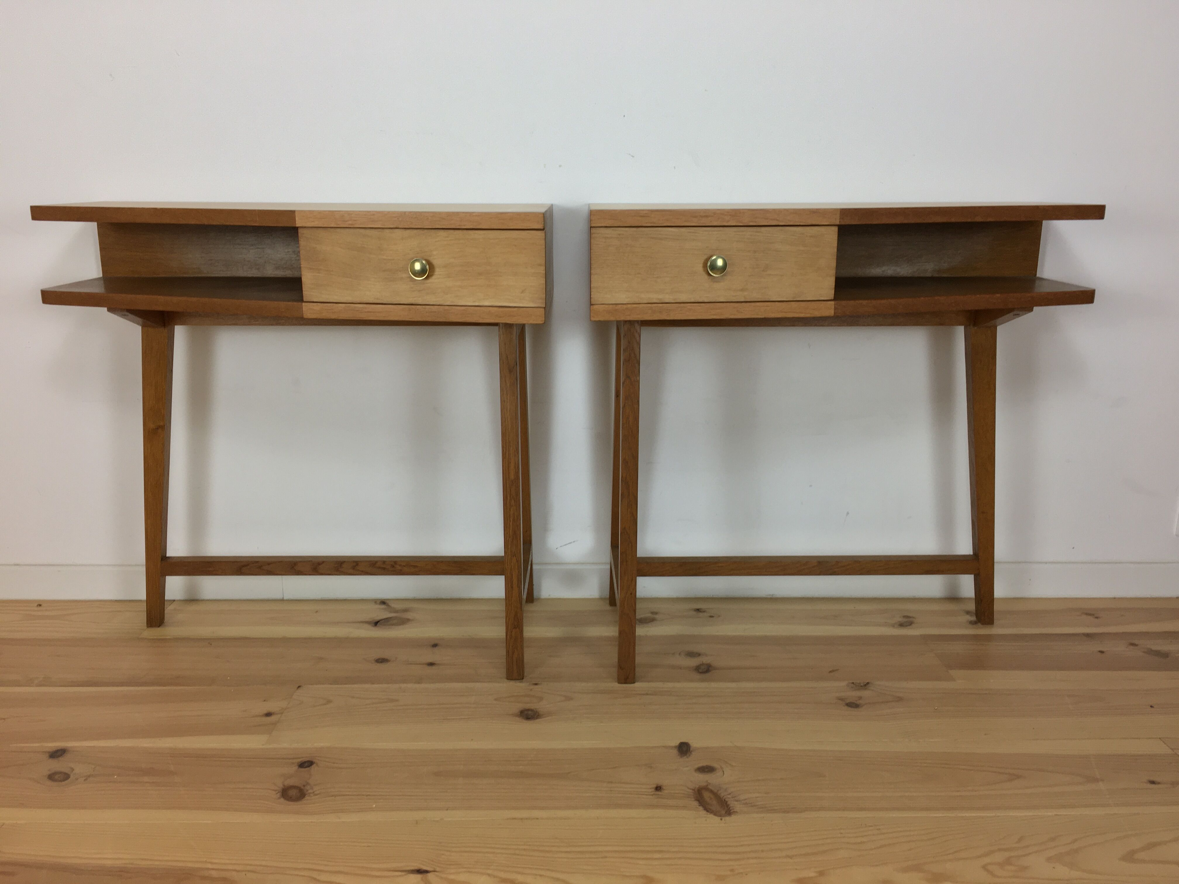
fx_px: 988
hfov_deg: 61.7
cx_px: 590
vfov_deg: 48.2
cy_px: 442
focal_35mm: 29
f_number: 2.2
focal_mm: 4.15
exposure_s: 1/33
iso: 32
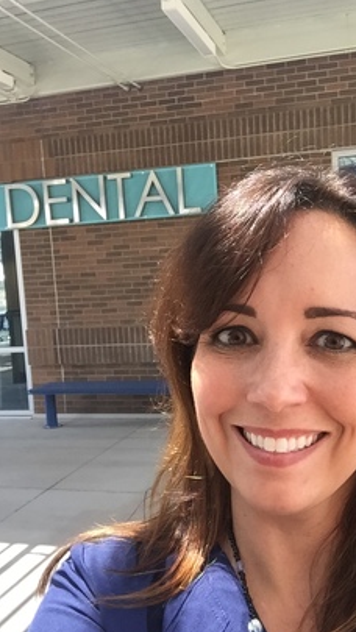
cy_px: 354
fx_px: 671
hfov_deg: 29.7
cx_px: 197
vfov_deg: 50.4
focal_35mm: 40
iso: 32
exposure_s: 1/60
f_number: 2.2
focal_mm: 2.65
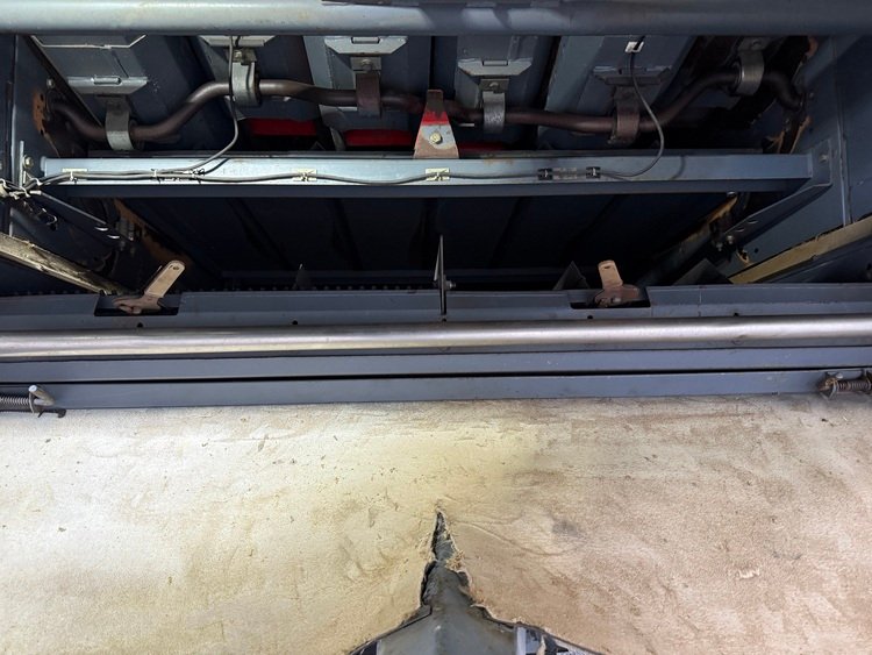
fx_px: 605
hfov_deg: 71.6
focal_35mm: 24
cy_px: 328
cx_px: 436
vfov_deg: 56.8
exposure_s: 1/60
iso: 400
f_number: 1.78
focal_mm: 6.76
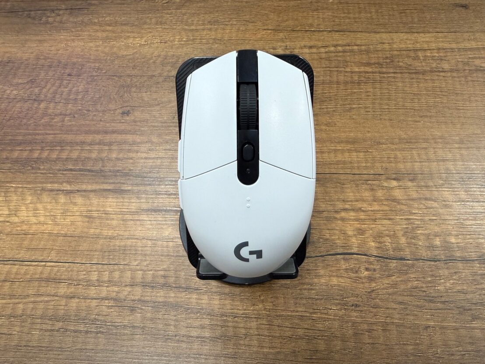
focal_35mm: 26
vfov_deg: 53.0
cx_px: 249
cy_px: 173
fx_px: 364
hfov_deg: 67.3
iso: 160
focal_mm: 2.22
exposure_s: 1/100
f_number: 2.2
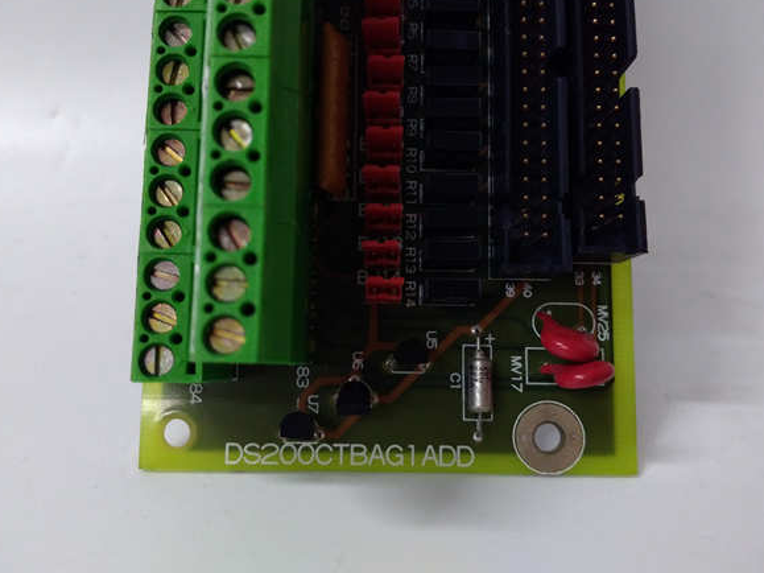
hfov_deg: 63.5
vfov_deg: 49.7
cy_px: 279
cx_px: 377
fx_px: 618
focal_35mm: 28
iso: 472
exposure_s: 1/33
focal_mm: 3.79
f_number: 2
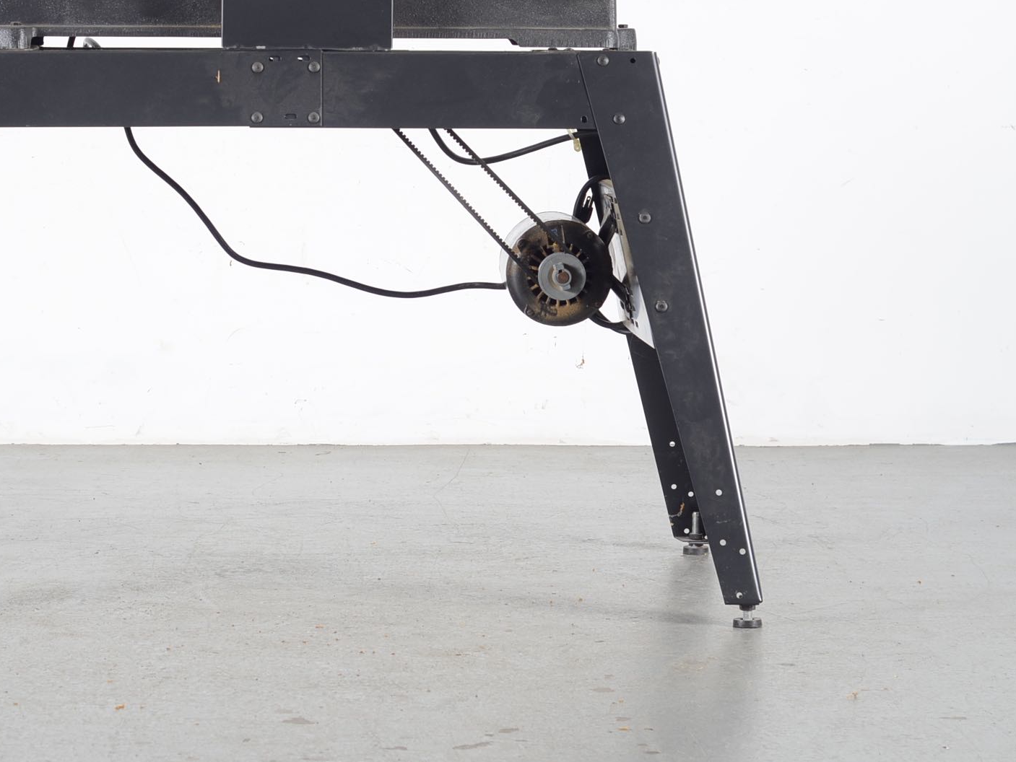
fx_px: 3699
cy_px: 218
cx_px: 292
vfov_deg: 11.7
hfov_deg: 15.6
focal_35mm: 126
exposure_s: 1/125
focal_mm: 50
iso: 100
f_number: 5.6
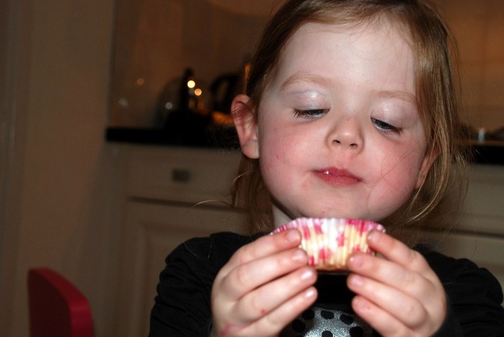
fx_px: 794
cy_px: 165
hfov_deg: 35.1
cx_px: 295
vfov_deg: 24.0
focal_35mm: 57
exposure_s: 1/60
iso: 200
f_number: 4.2
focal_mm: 31
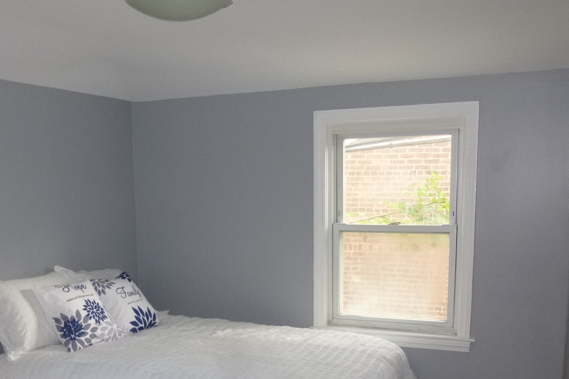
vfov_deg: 33.4
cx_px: 237
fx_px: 616
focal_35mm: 39
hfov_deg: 49.3
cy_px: 294
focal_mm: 4.5
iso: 250
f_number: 3.1
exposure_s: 1/60
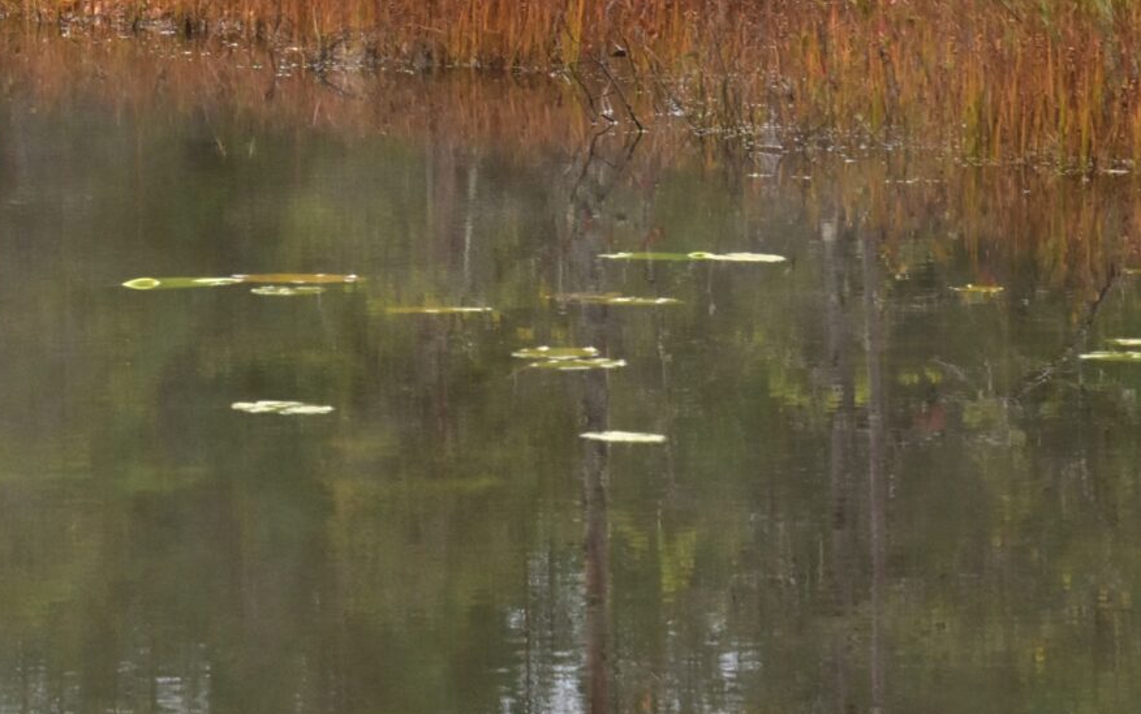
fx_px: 9767
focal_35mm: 314
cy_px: -70
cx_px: 40
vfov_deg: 4.2
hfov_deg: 6.7
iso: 1000
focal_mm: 90
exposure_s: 1/125
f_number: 14
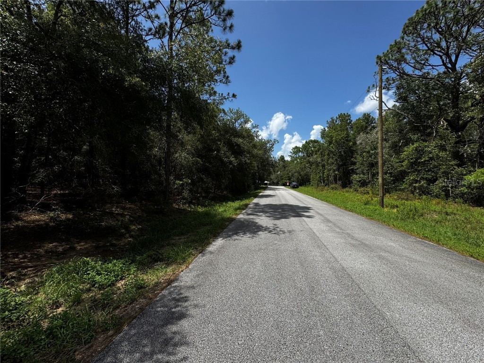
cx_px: 242
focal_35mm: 14
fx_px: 196
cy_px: 182
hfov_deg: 102.1
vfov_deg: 85.7
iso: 50
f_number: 2.2
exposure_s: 1/2985
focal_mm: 2.22
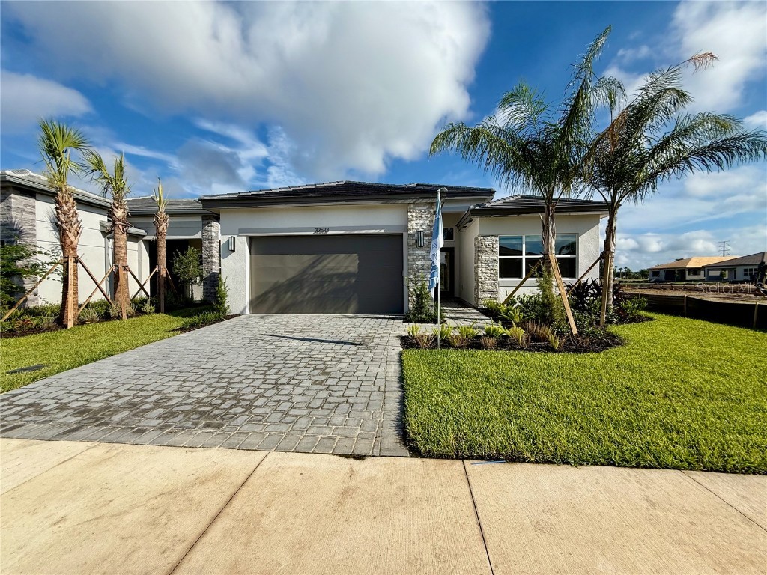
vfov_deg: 85.7
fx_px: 310
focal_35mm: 14
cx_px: 384
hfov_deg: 102.1
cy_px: 288
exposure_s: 1/2024
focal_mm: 2.22
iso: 50
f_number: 2.2
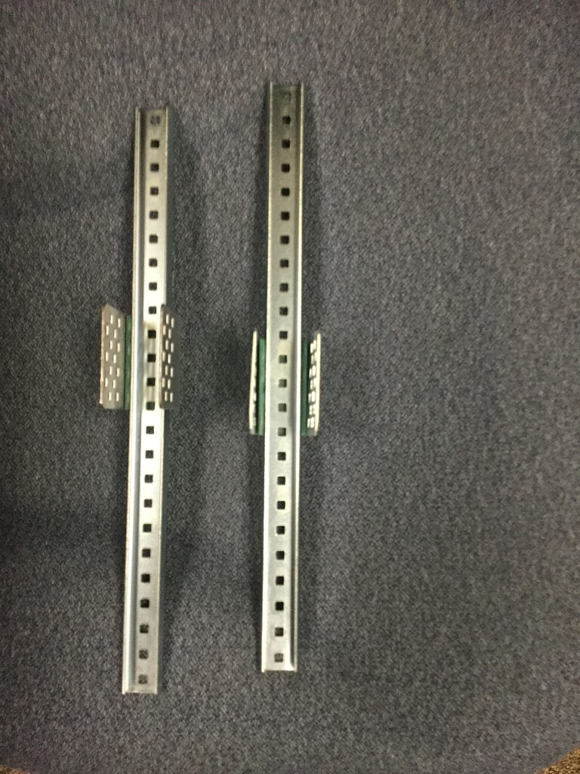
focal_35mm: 31
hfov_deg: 45.4
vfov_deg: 58.4
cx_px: 290
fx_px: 693
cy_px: 387
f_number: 2.4
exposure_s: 1/30
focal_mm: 3.3
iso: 160
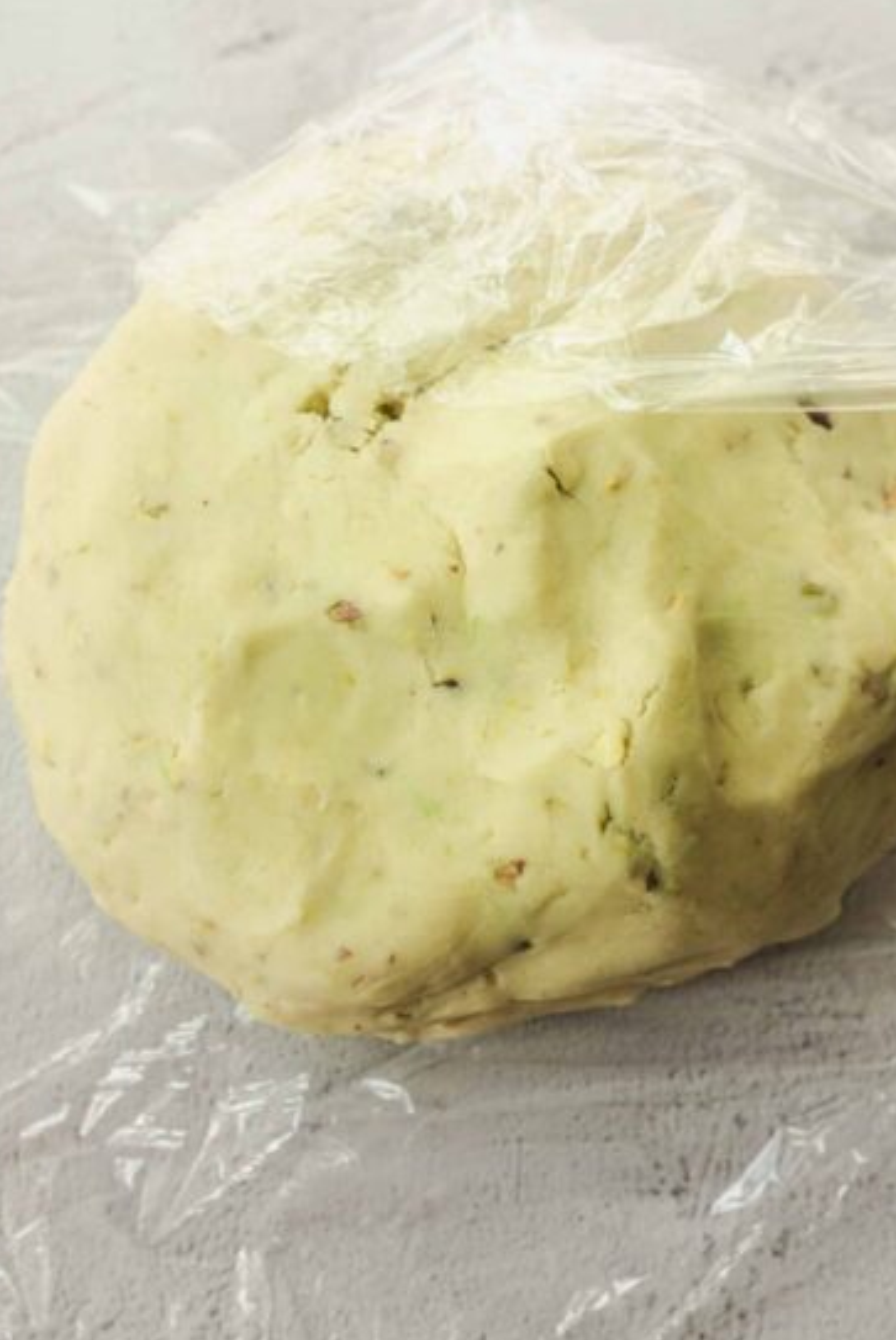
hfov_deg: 19.8
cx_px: 473
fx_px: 2571
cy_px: 597
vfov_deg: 29.2
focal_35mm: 69
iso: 200
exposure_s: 1/60
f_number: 6.3
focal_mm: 50
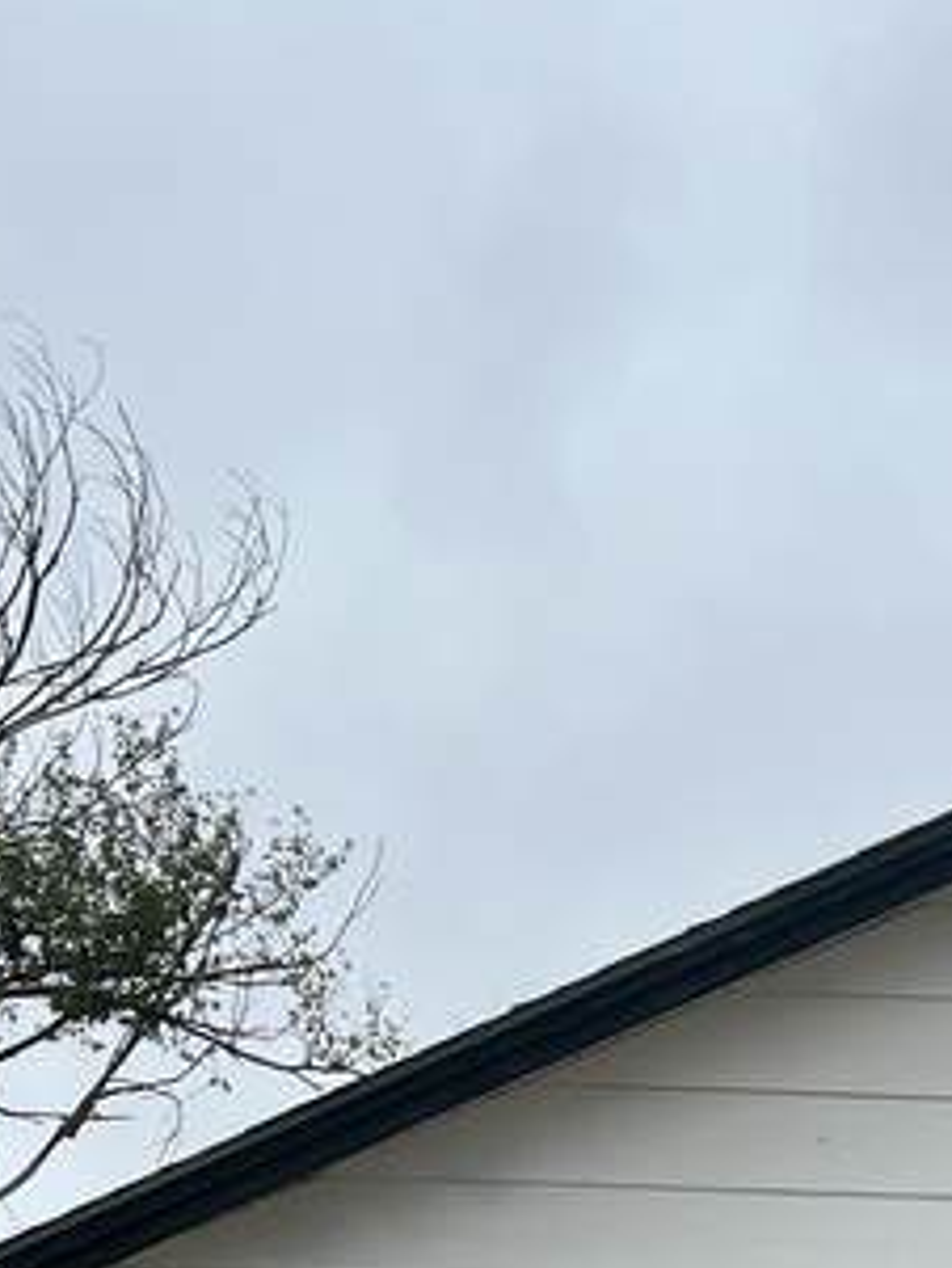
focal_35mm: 83
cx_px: 986
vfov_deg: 20.2
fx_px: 3041
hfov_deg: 17.3
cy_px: 1913
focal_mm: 5.7
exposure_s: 1/2762
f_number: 1.5
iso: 50
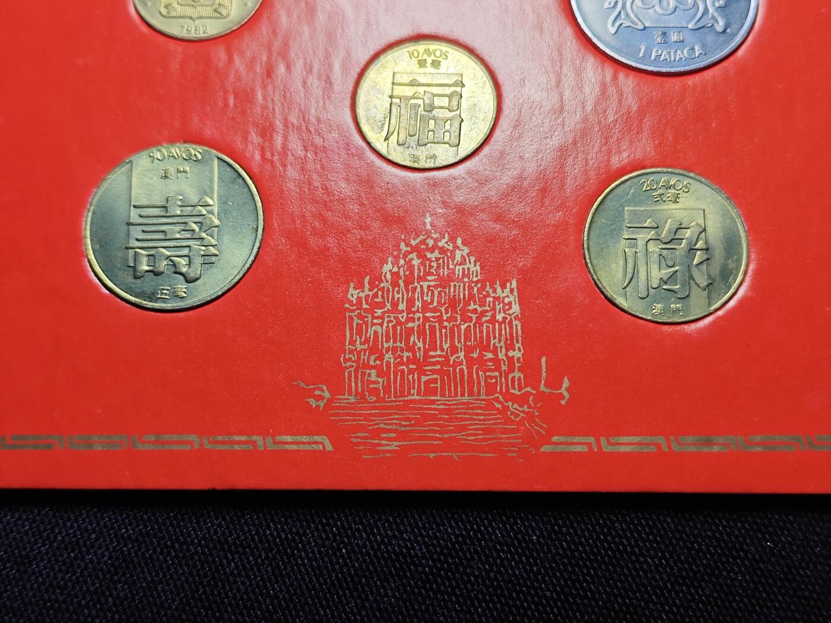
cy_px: 312
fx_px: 1176
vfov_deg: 29.7
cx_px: 416
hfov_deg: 38.9
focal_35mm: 49
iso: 50
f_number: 1.6
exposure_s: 1/113
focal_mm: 5.84
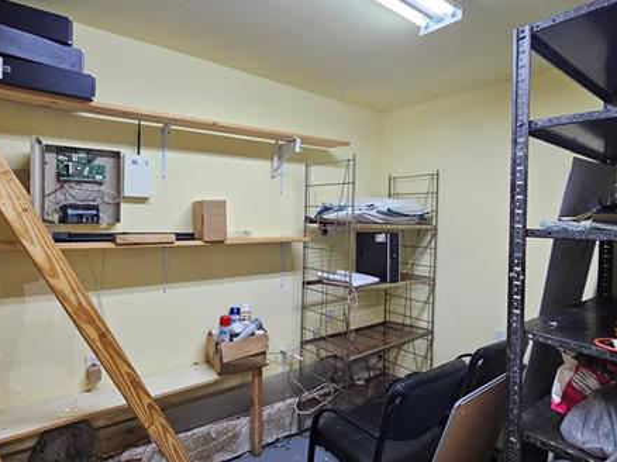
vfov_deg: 68.6
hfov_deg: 84.6
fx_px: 338
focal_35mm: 19
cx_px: 325
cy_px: 225
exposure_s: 1/60
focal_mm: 2.2
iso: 400
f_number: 2.2
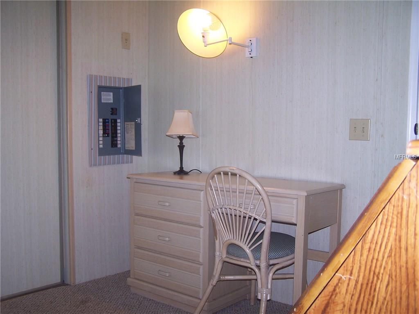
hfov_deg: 49.0
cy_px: 157
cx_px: 210
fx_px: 460
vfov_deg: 37.7
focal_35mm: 38
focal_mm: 6.3
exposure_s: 1/60
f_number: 2.8
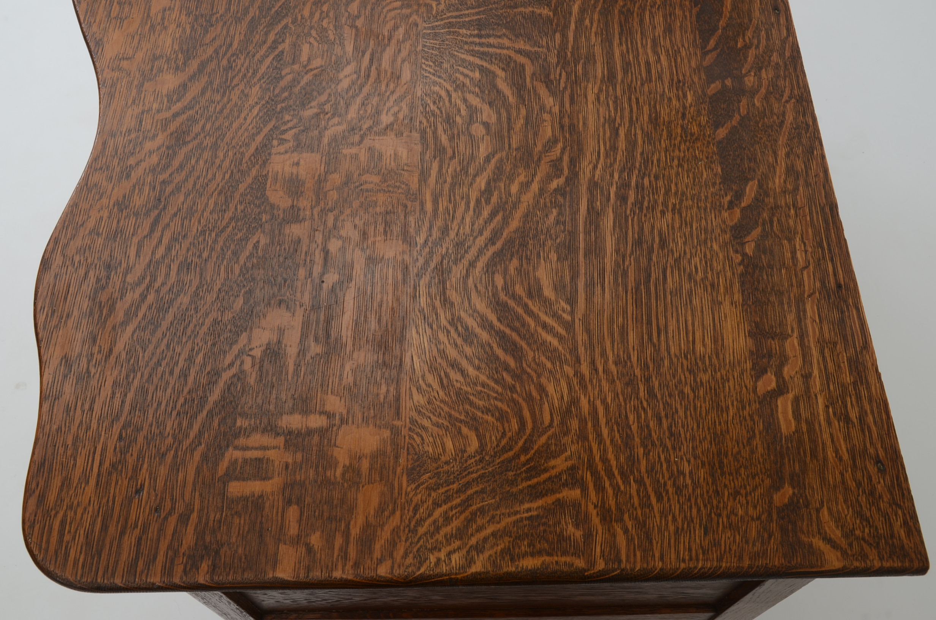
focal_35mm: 36
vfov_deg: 36.7
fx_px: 934
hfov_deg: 53.2
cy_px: 310
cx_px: 468
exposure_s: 1/125
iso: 125
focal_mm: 24
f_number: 13
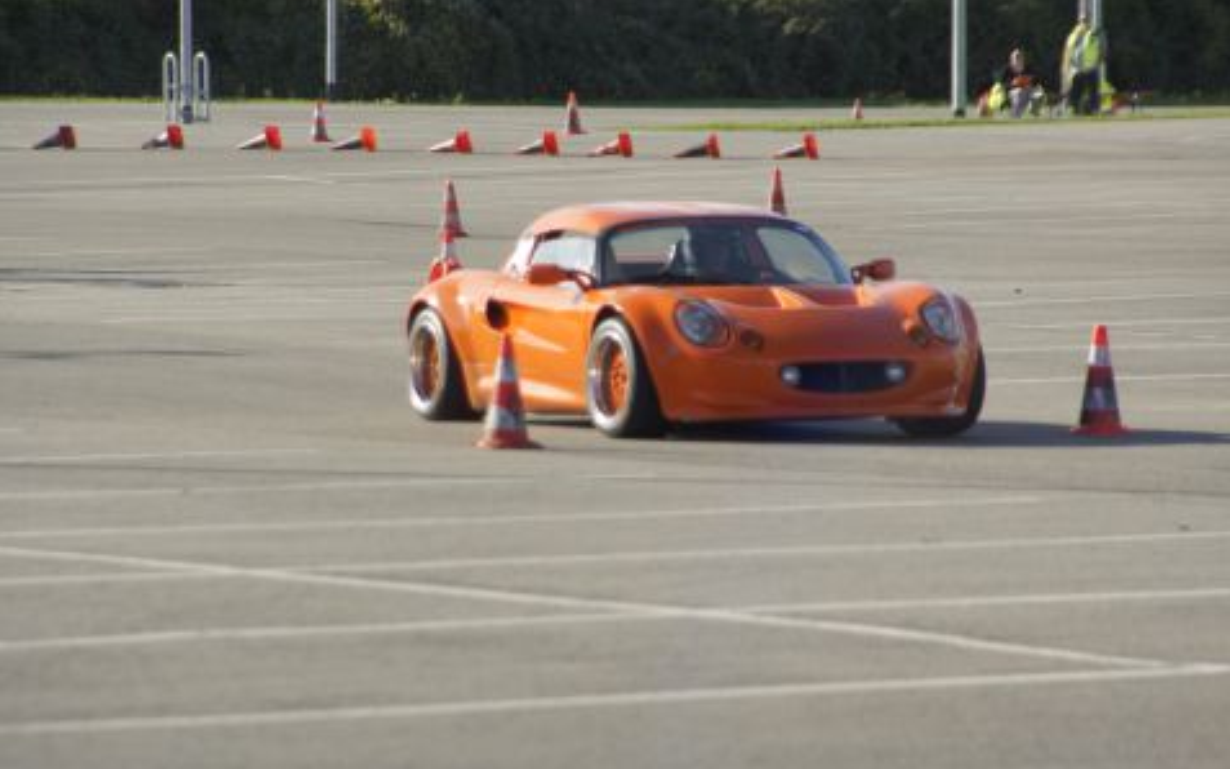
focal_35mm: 277
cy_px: 408
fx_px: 9284
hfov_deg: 7.6
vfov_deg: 4.7
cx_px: 616
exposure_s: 1/640
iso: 200
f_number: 6.3
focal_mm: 180
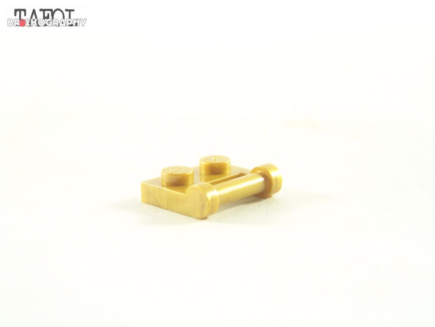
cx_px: 218
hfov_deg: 23.8
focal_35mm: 82
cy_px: 164
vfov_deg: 18.0
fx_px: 1030
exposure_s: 1/60
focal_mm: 13.7
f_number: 3.2
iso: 400
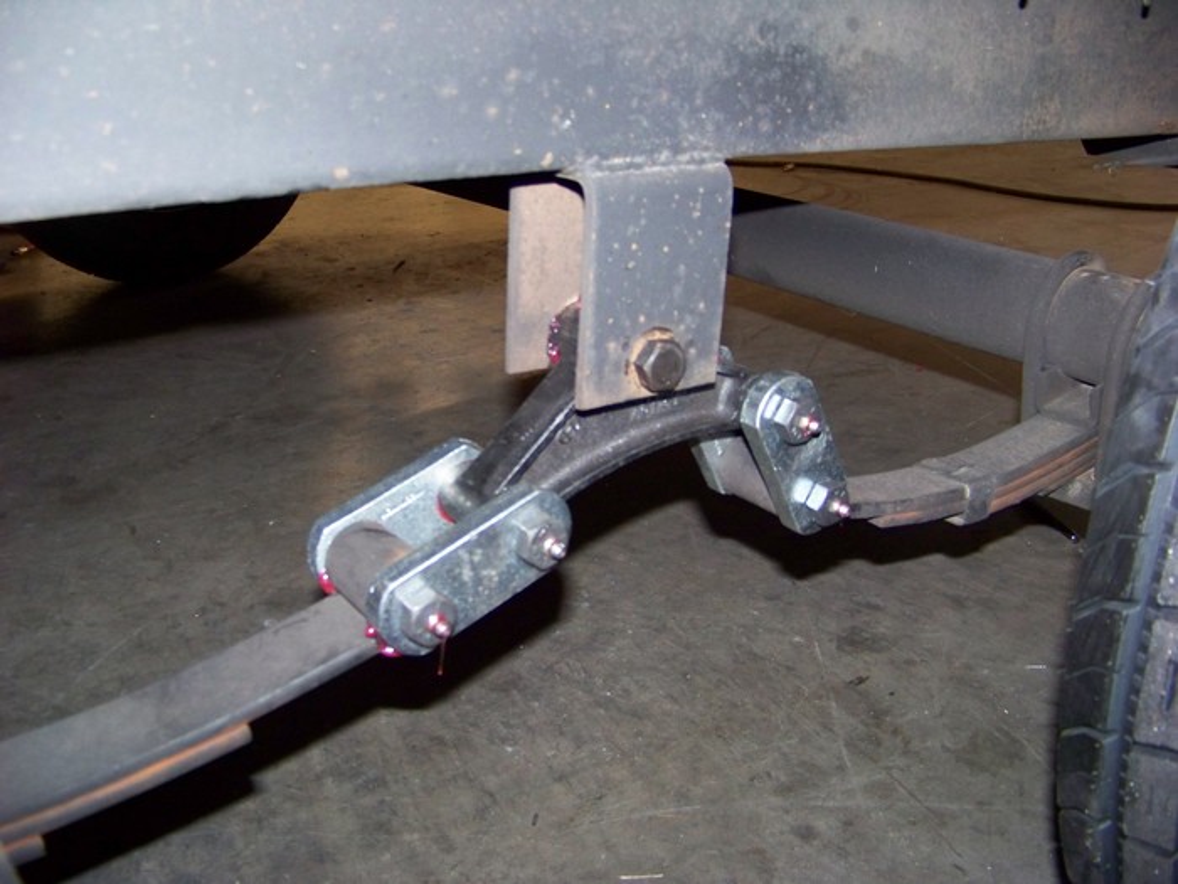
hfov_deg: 51.4
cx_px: 589
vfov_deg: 39.7
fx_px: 1225
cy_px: 442
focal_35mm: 36
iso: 200
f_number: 2.8
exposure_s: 1/30
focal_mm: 5.85
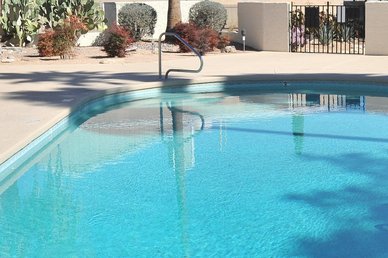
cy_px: 63
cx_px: 294
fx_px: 840
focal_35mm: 78
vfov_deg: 17.4
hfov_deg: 25.7
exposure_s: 1/320
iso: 320
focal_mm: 35
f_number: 13
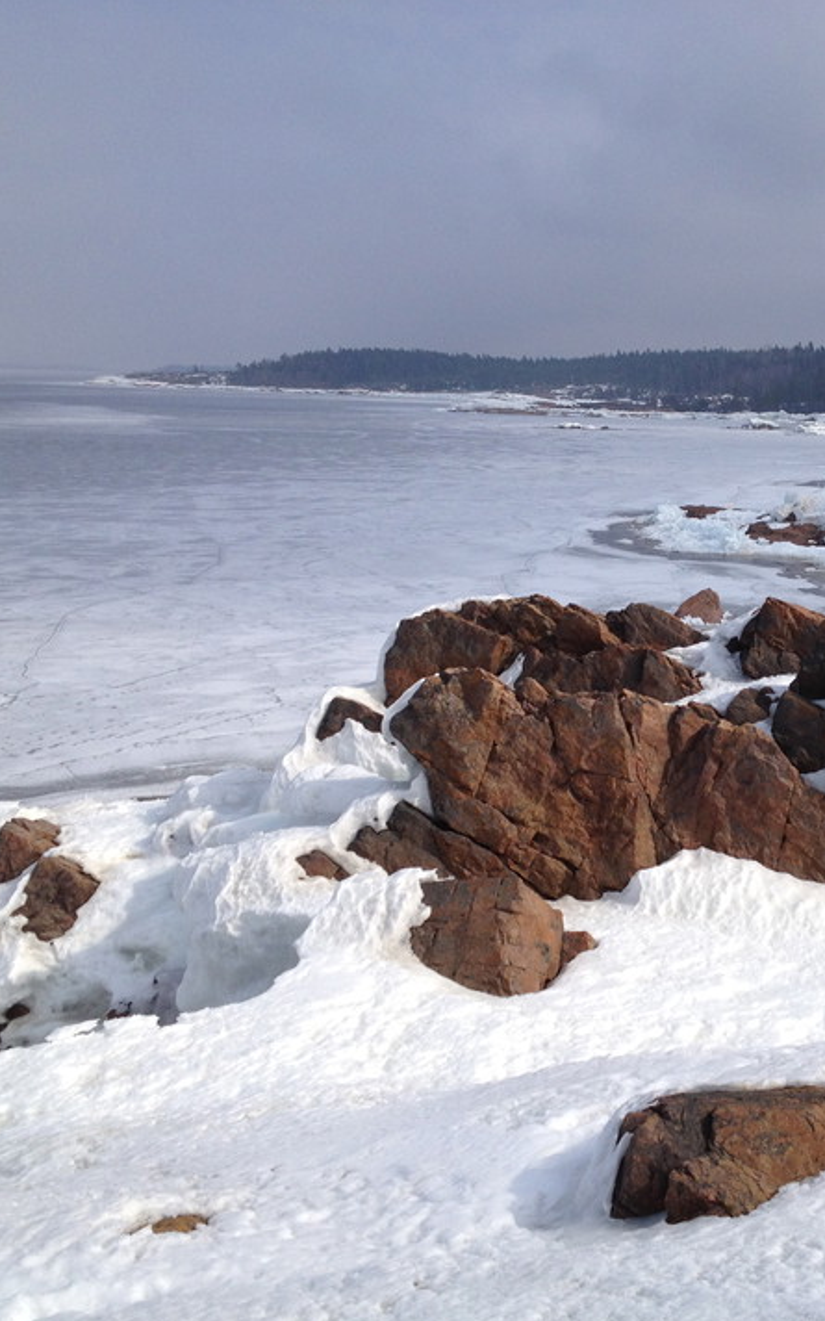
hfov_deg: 25.3
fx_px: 1799
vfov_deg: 40.3
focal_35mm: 50
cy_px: 664
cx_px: 682
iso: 50
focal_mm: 4.28
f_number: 2.4
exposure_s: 1/3953
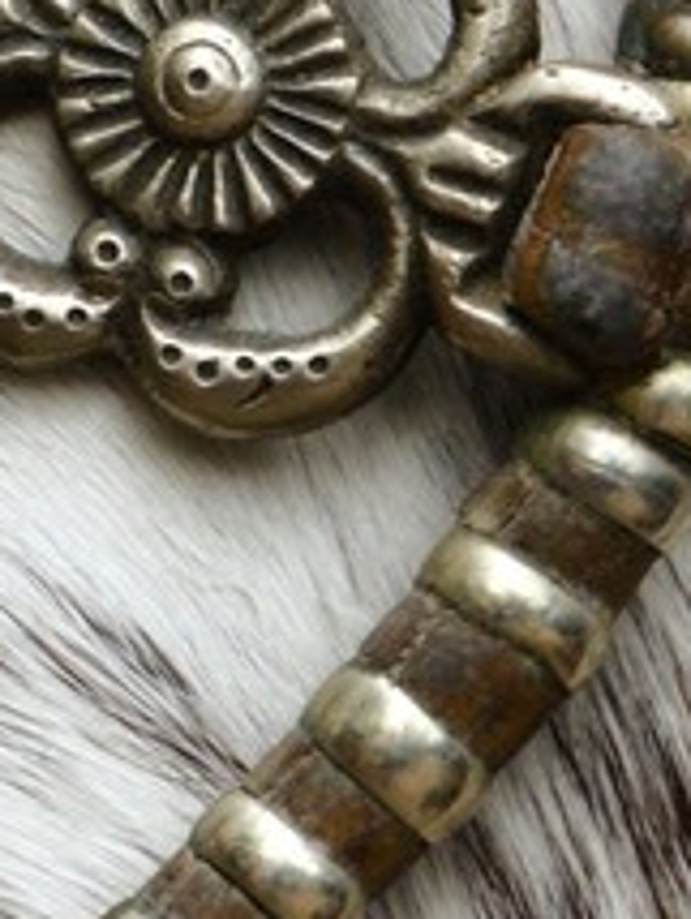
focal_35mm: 1437
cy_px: -1533
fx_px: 38171
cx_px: 487
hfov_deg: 1.0
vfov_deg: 1.4
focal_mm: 200
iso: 400
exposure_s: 1/200
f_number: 14
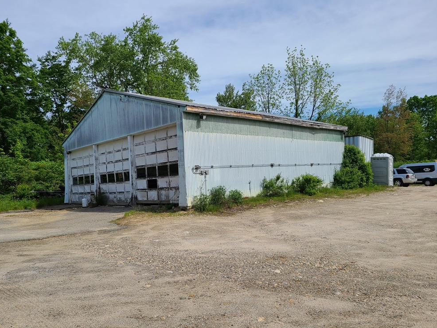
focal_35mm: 27
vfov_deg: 51.4
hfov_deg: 65.3
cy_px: 160
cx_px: 216
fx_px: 341
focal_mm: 5.4
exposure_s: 1/2897
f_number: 1.8
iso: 40
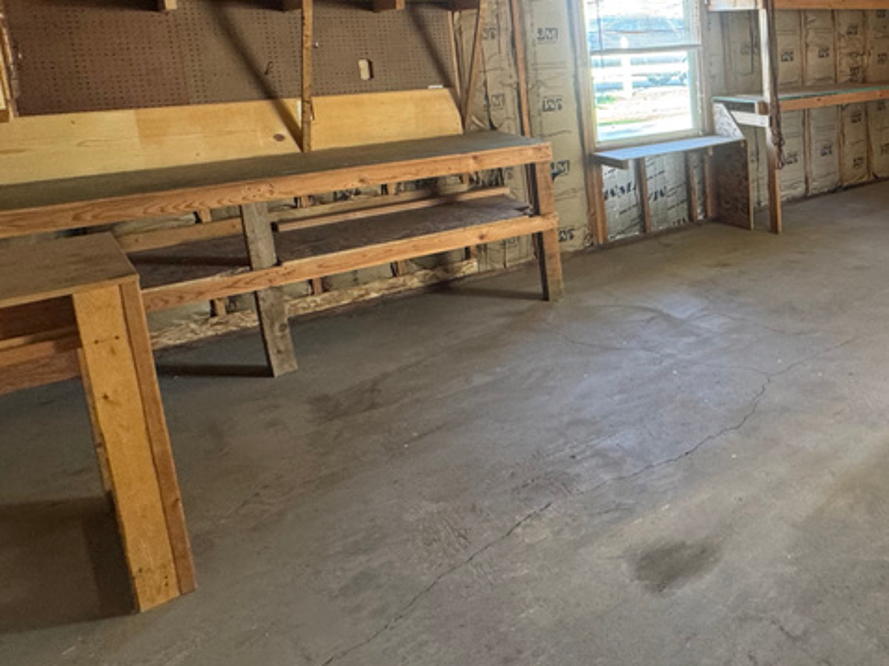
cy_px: 140
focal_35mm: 30
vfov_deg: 44.6
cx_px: 891
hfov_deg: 49.0
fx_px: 770
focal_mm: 2.22
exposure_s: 1/60
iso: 200
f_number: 2.2
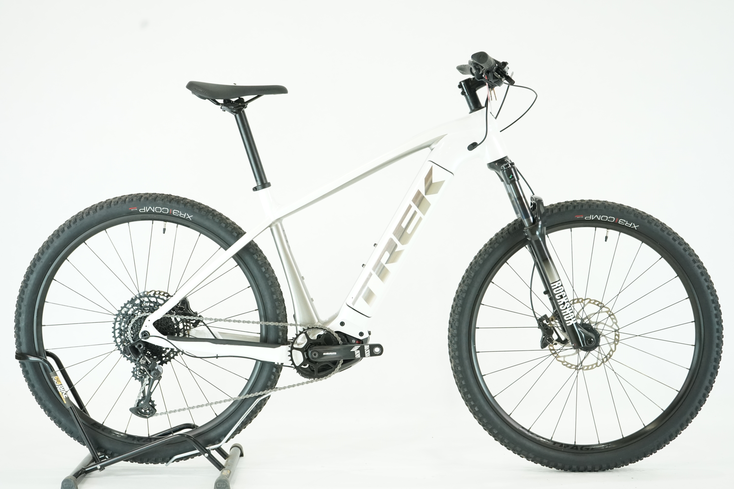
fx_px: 1305
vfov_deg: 21.2
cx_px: 367
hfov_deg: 31.4
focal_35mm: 64
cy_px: 244
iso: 2500
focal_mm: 64
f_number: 5.6
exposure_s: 1/200
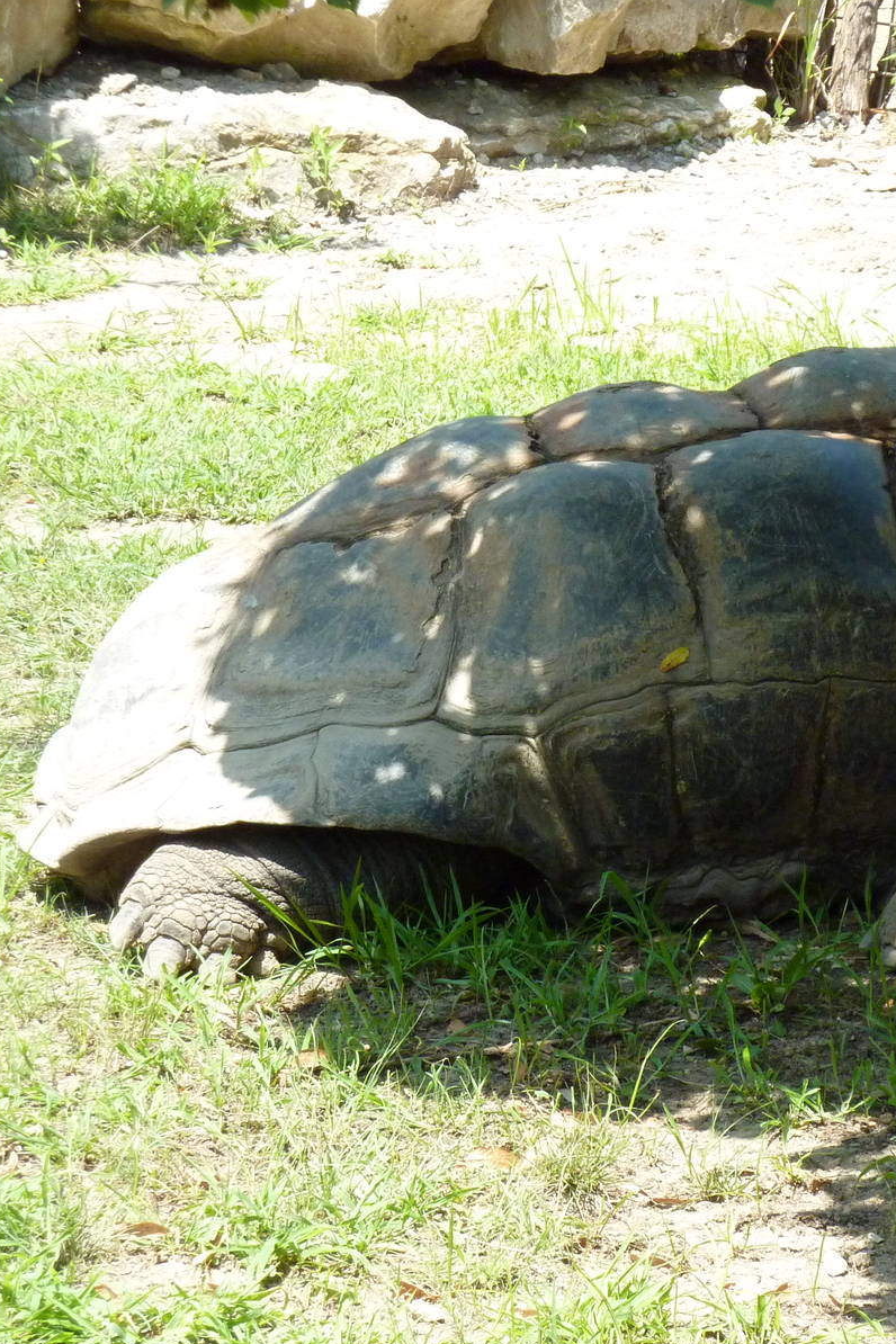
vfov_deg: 10.8
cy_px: 674
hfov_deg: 7.2
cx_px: 851
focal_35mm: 191
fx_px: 7130
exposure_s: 1/500
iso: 320
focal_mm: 22.5
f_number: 4.5
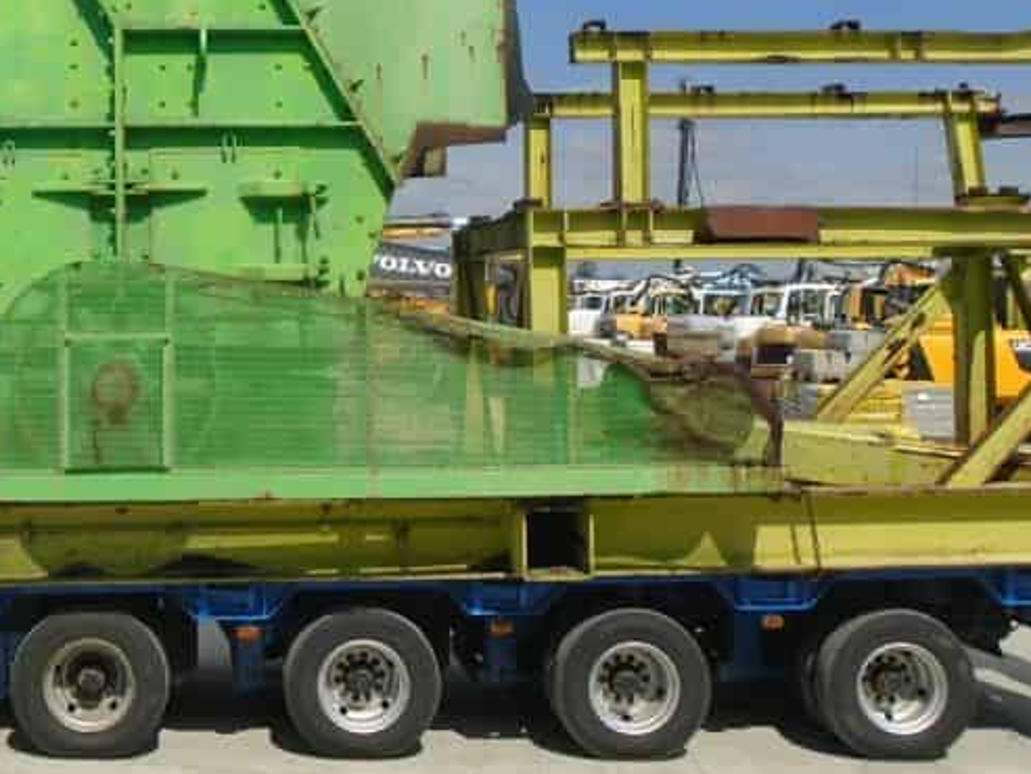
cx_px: 282
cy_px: 264
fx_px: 1609
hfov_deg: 34.9
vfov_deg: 26.9
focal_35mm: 54
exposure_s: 1/320
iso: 100
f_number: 8
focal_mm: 4.6
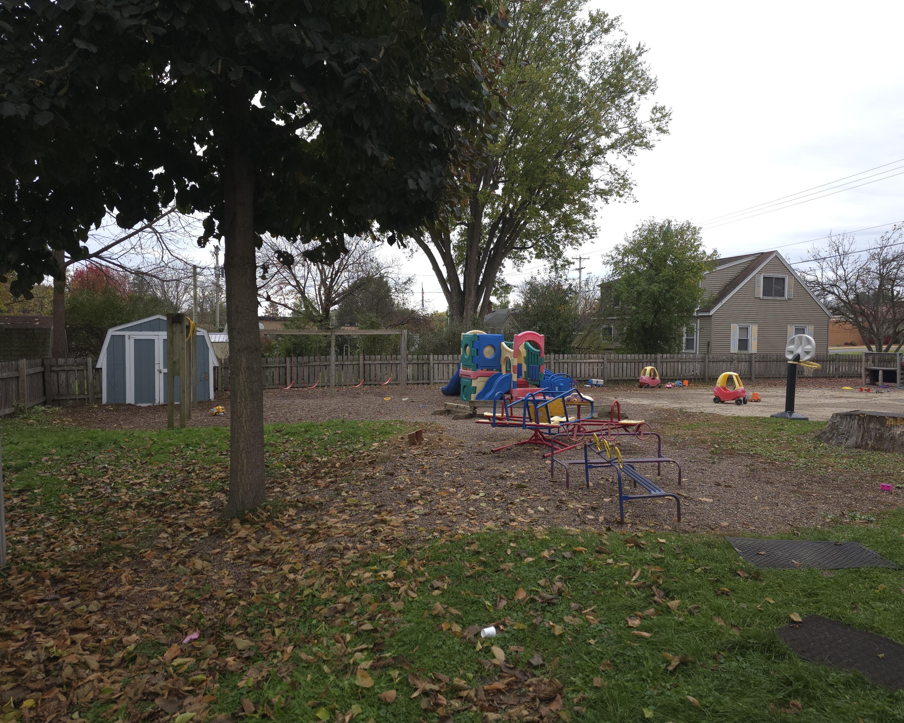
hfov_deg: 70.2
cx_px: 472
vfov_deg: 58.8
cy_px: 362
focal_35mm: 24
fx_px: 642
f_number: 1.7
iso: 16
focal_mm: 6.3
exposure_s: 1/120
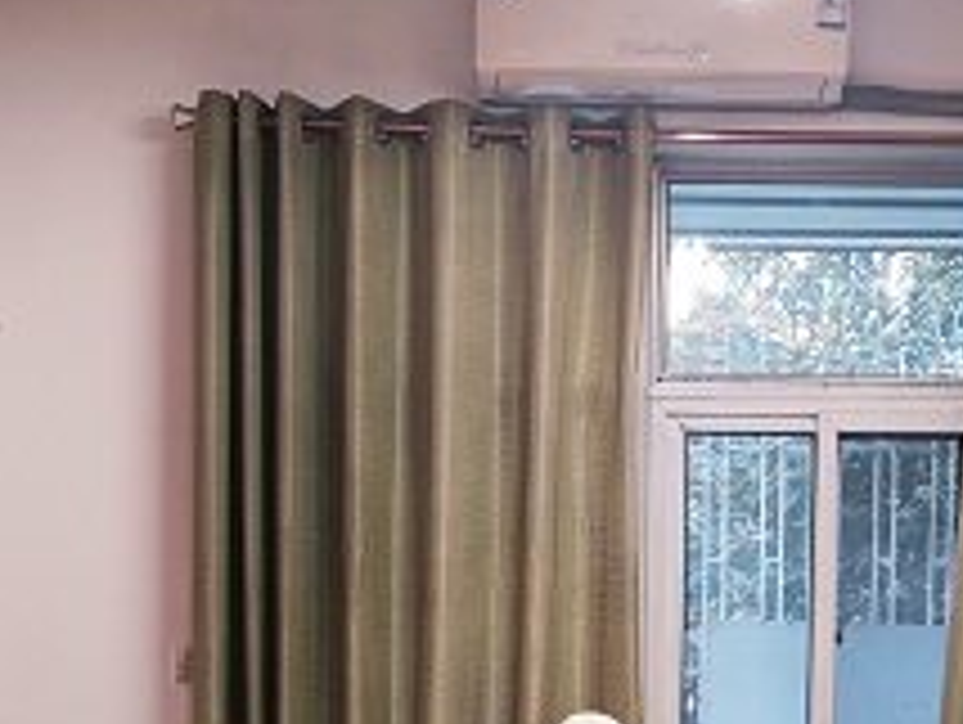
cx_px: 626
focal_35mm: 70
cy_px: 773
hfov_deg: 27.6
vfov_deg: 20.2
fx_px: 1950
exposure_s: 1/50
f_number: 1.85
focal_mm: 6.78
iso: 357
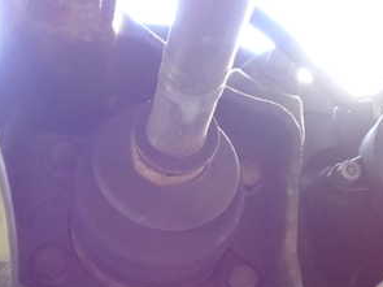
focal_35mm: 61
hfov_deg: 31.6
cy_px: 240
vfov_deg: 23.6
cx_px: 156
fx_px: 675
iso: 1250
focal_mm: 5.4
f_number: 2.3
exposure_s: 1/100
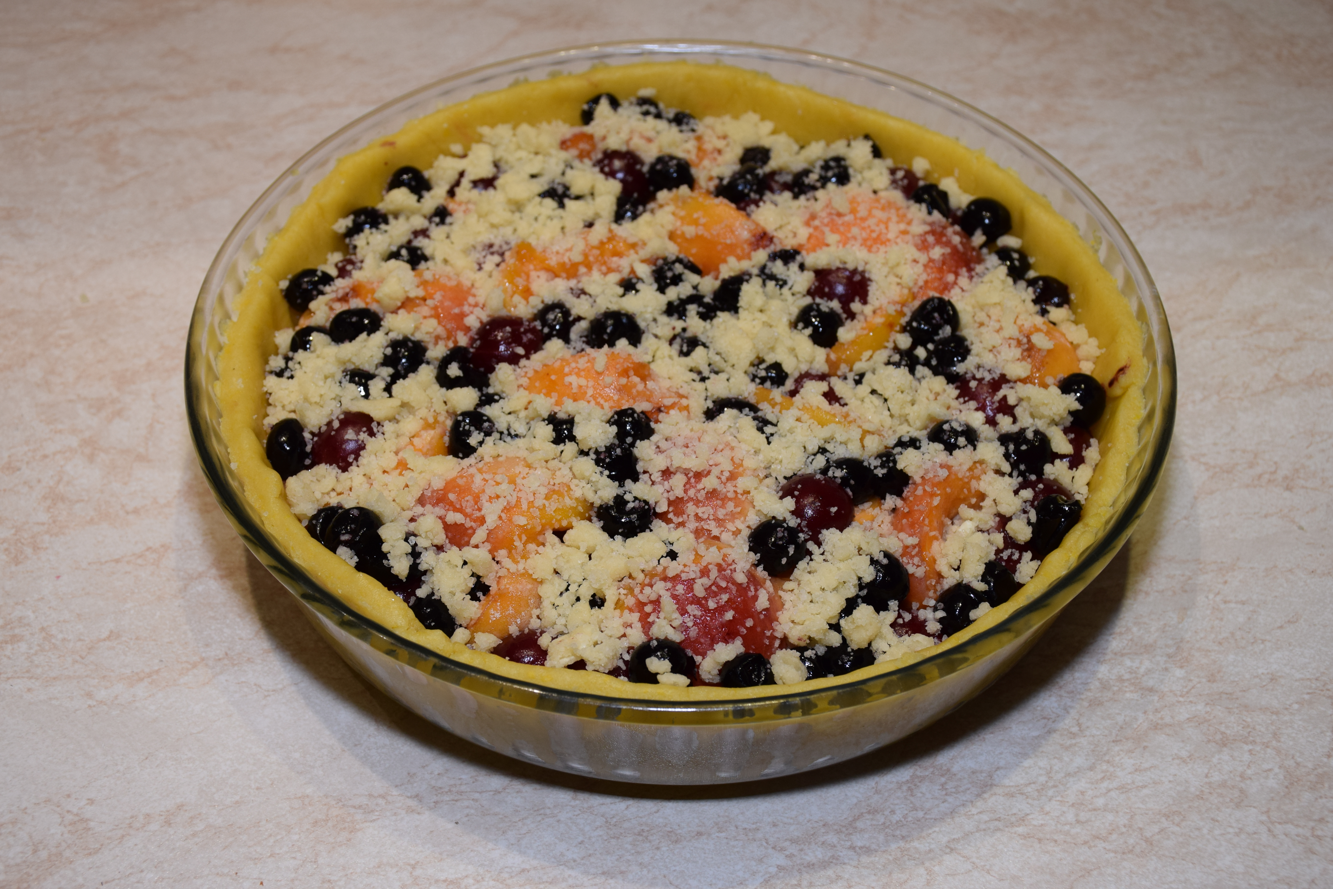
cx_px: 666
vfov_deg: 26.5
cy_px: 444
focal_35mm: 51
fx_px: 1889
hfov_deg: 38.9
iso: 400
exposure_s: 1/125
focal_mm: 34
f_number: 5.6
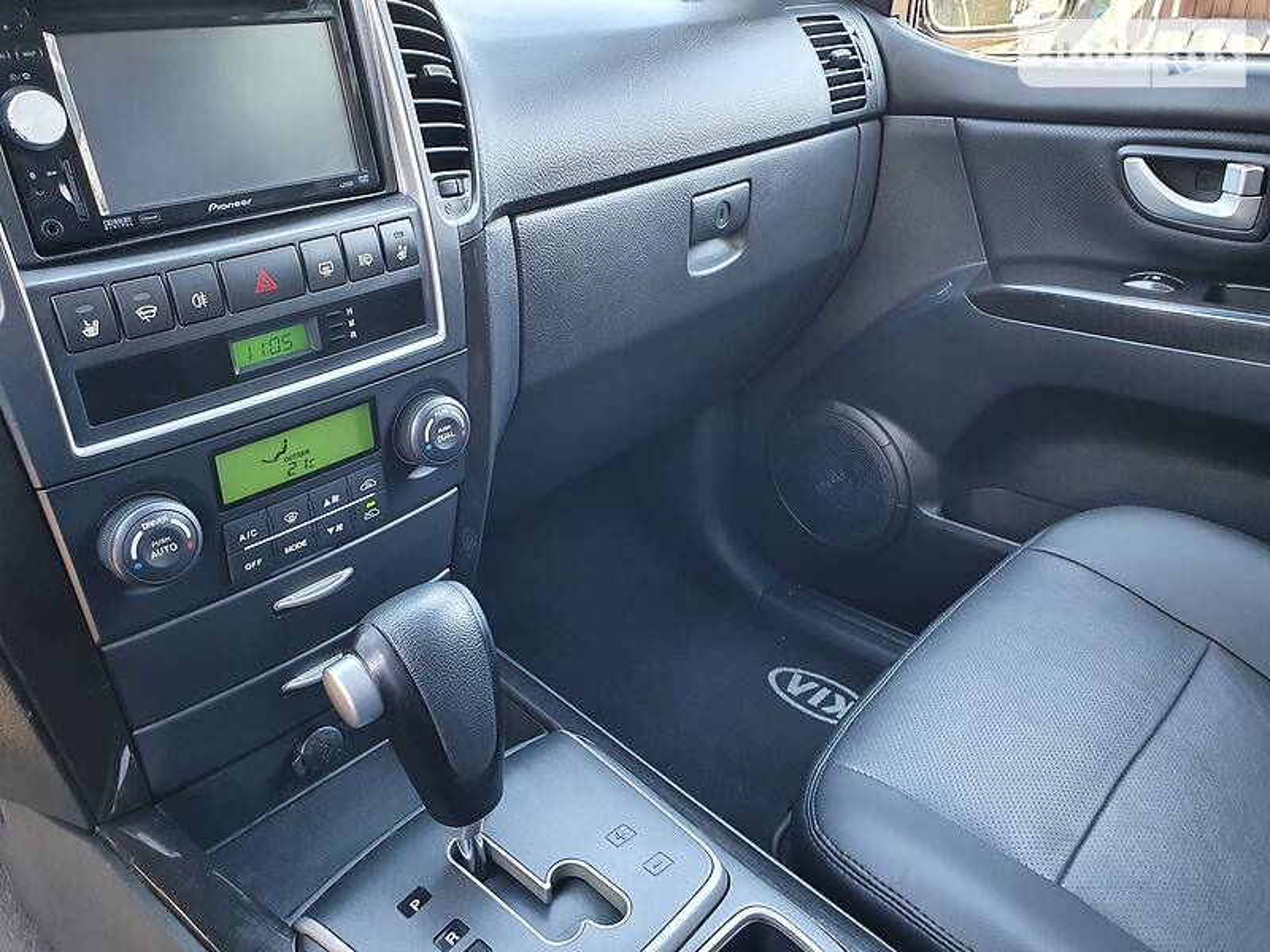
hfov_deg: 67.3
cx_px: 635
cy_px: 476
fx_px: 954
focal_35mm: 26
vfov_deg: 53.1
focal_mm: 4.3
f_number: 2.4
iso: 200
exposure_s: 1/50
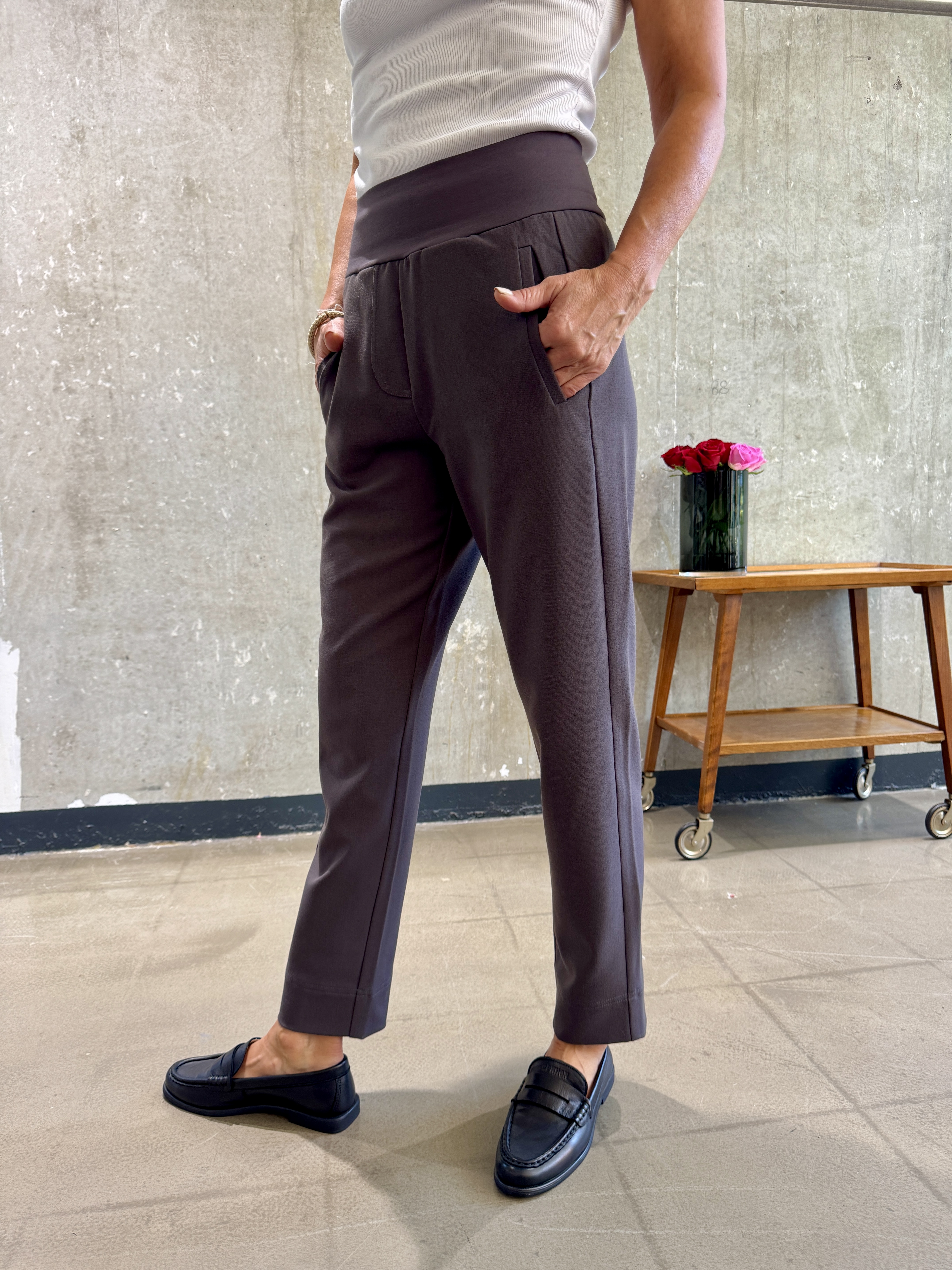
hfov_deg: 56.8
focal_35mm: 24
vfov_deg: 71.6
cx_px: 476
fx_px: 880
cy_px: 635
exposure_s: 1/121
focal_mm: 6.76
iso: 125
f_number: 1.78
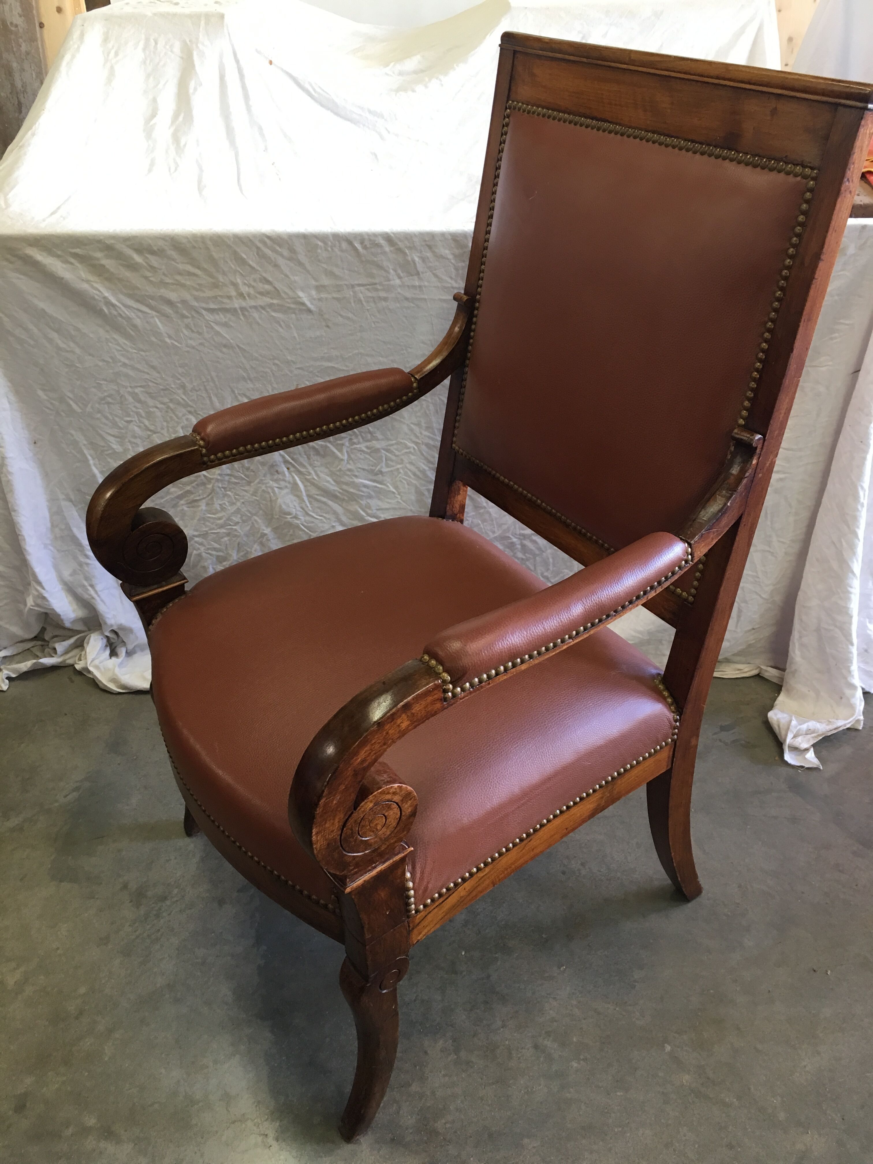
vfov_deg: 61.7
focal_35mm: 29
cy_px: 582
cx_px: 436
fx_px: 975
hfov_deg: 48.2
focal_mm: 4.15
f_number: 2.2
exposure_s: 1/33
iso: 50
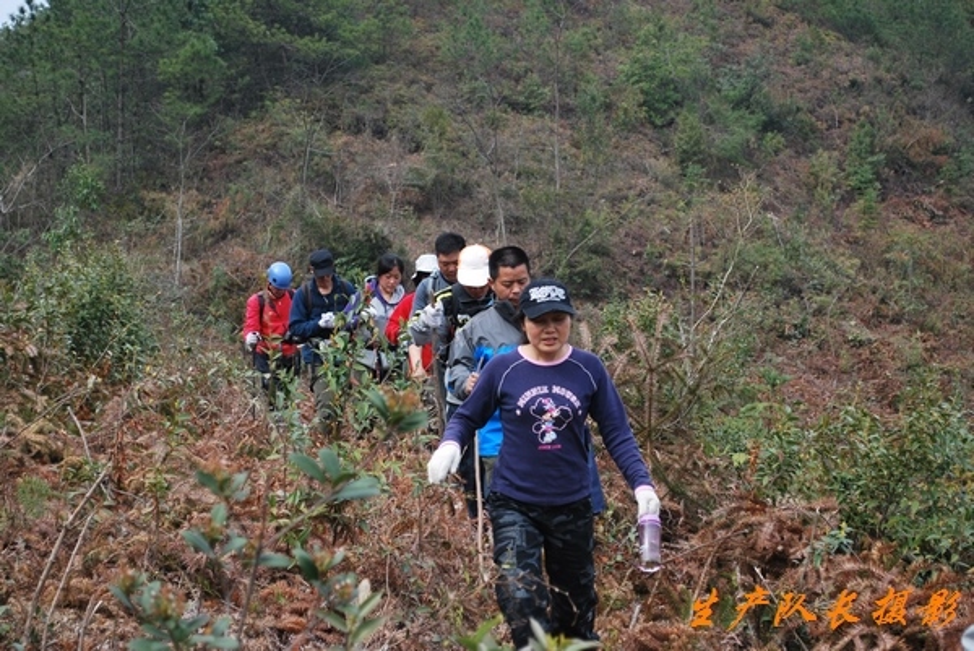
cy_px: 326
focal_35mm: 82
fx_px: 2234
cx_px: 487
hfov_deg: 24.6
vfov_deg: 16.6
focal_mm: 55
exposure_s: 1/160
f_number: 6.3
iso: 100
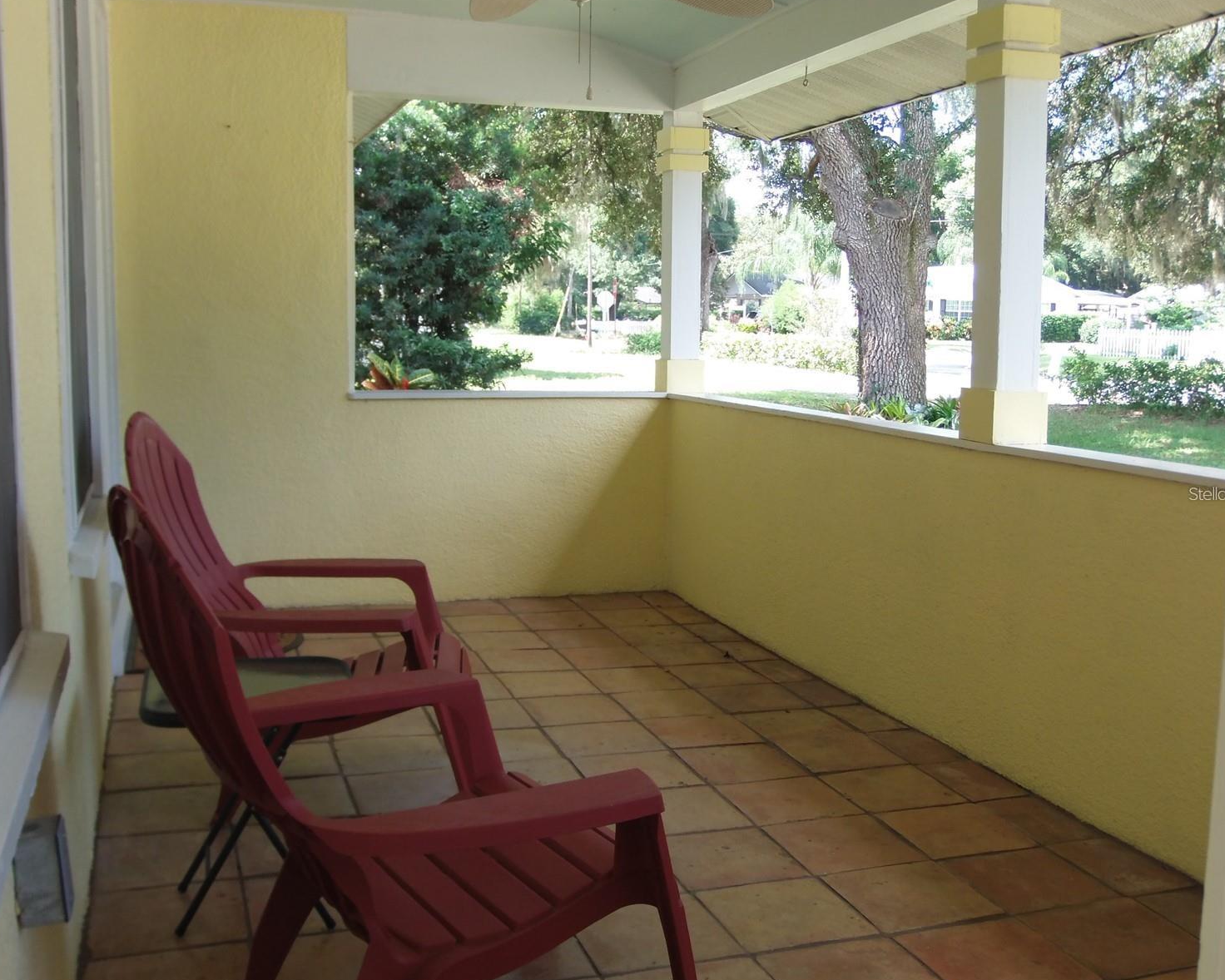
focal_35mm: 35
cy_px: 493
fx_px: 1269
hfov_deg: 51.5
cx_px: 602
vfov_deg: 42.2
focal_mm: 5.9
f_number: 3.4
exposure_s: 1/80
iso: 100
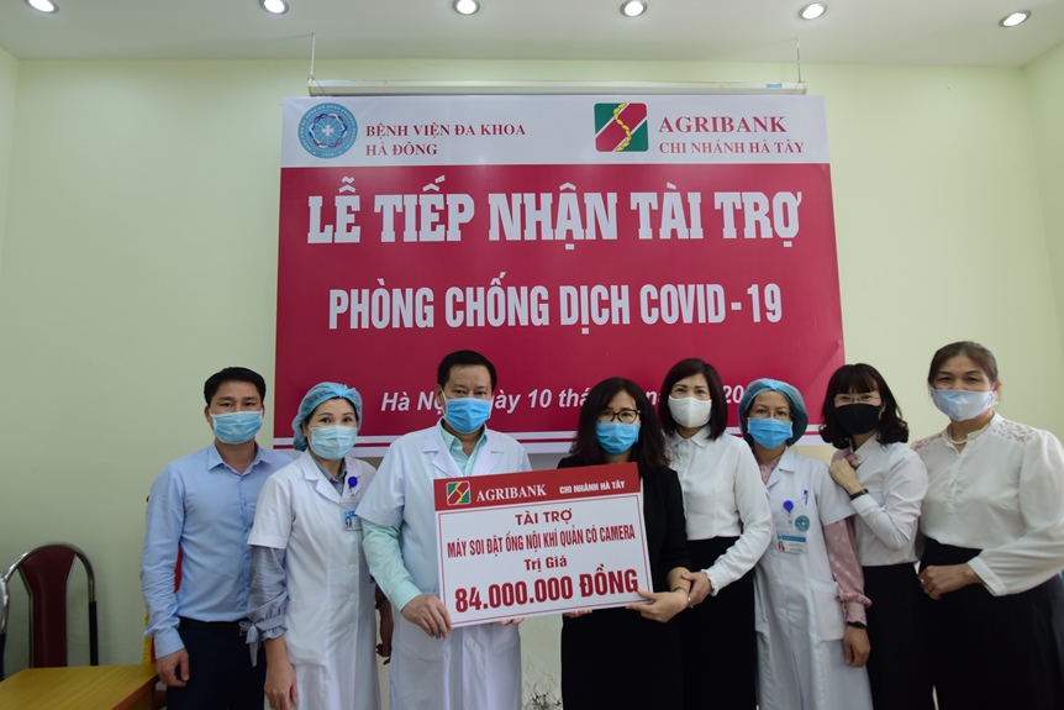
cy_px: 355
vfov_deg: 62.0
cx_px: 532
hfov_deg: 84.0
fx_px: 591
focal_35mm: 20
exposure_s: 1/50
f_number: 5
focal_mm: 20
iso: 640
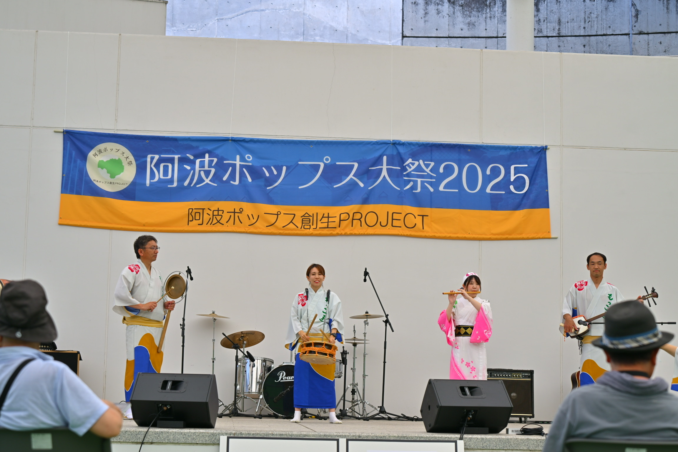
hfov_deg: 28.8
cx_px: 339
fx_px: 1318
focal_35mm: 70
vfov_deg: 19.5
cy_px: 226
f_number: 4.5
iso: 80
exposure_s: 1/320
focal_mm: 70
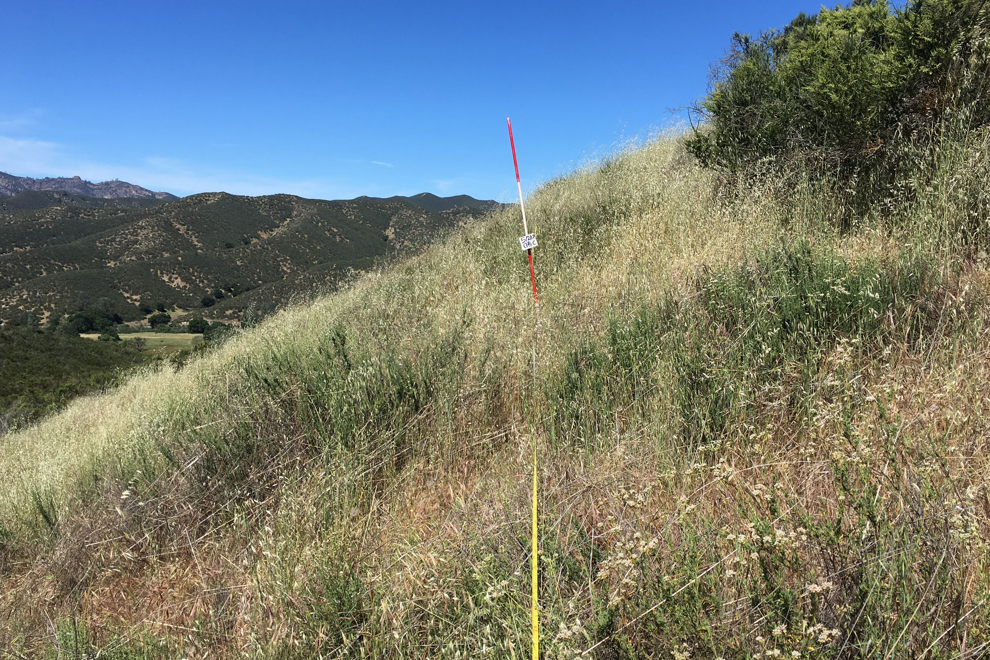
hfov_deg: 58.7
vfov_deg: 41.1
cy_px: 360
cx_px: 508
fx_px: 880
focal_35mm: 32
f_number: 2.2
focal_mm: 4.15
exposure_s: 1/1900
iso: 25
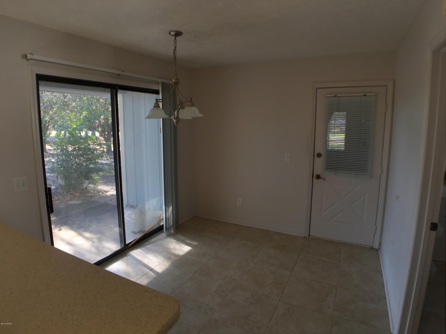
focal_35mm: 29
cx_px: 223
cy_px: 167
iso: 32
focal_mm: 4.15
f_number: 2.2
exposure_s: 1/120
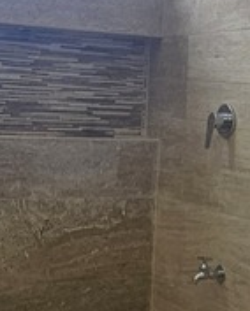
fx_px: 794
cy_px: 104
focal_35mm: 86
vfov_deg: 22.1
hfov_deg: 17.5
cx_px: 243
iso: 50
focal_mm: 2.2
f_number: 2.2
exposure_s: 1/158
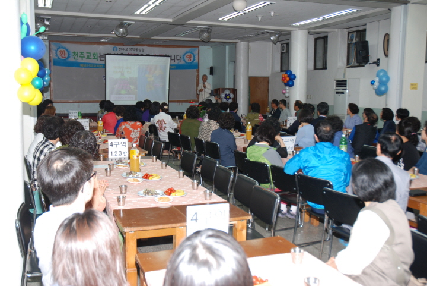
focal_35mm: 38
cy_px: 143
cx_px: 214
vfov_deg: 35.5
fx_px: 445
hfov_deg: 51.3
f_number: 4.5
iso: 200
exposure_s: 1/60
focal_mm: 25
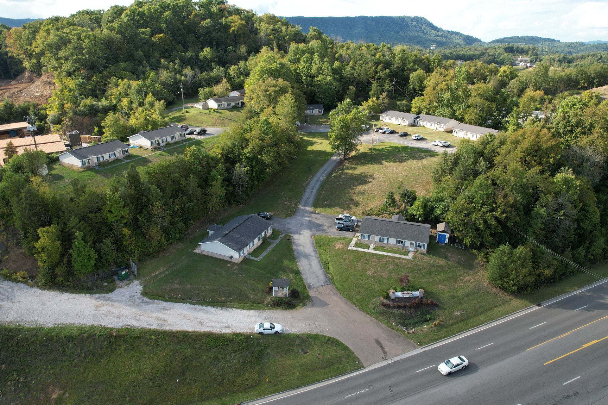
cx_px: 304
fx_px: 372
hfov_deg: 78.6
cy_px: 202
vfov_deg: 57.2
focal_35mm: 22
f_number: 2.8
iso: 100
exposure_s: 1/640
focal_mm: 8.38
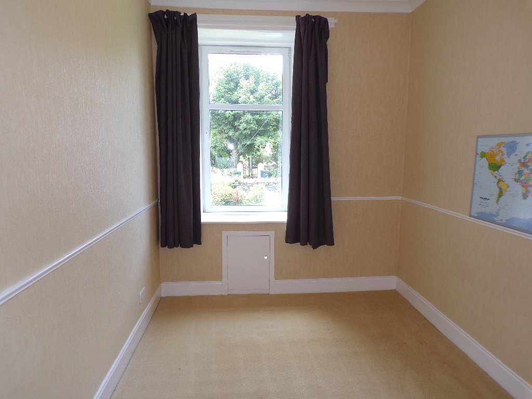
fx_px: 369
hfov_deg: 71.6
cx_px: 266
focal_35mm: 24
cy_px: 200
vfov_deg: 56.8
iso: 80
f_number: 3
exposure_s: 1/45
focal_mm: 4.3
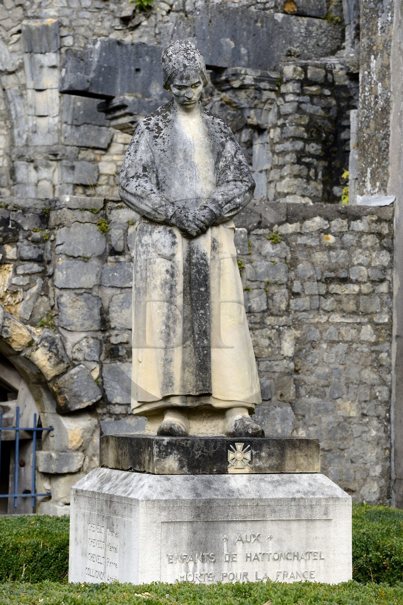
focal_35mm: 105
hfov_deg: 13.0
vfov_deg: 19.5
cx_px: 202
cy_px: 302
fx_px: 1765
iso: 200
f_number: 8
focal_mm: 105
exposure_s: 1/200
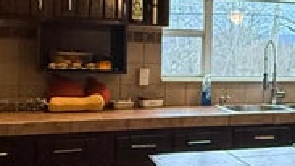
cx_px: 343
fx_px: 555
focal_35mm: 71
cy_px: 61
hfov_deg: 26.8
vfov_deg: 17.0
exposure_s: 1/120
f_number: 2.2
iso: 320
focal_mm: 2.22
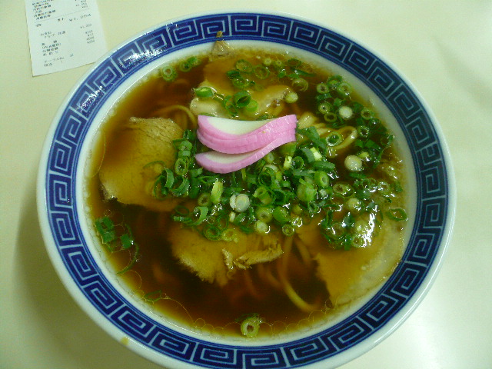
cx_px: 246
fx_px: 398
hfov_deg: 63.4
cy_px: 184
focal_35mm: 28
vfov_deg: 49.7
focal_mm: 4.6
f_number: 2.8
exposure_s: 1/8
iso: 200
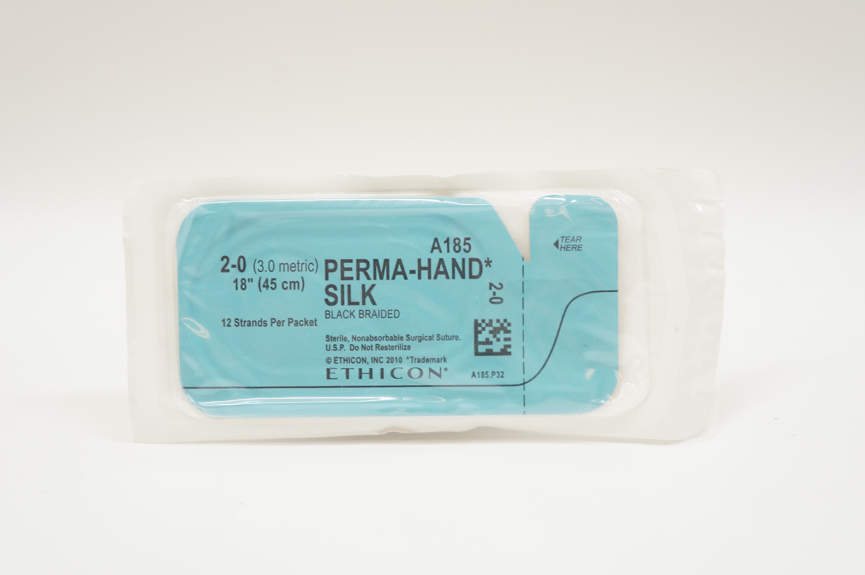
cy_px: 288
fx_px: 1116
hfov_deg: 42.4
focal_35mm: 46
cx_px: 432
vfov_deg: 28.9
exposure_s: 1/40
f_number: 7.1
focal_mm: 31
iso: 400
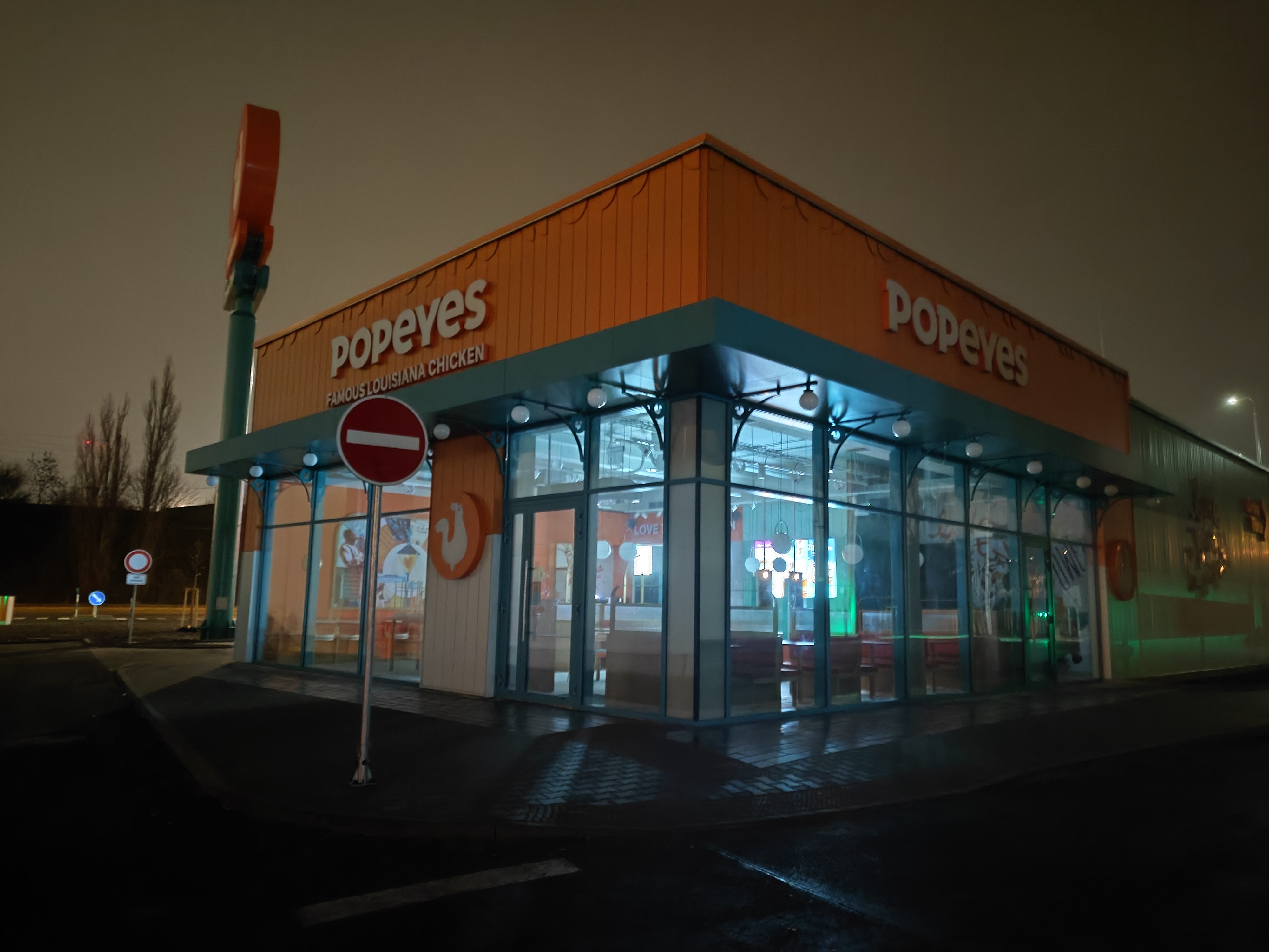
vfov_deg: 56.8
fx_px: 880
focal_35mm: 24
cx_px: 634
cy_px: 476
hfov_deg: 71.6
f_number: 1.89
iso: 2003
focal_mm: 5.89
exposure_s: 1/7
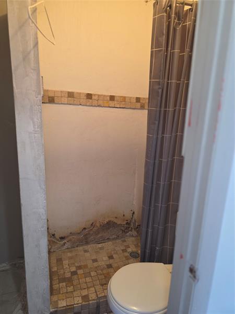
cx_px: 118
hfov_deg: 58.9
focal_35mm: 23
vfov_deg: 73.9
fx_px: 208
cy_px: 157
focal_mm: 6.3
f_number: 1.7
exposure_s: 1/120
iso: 320
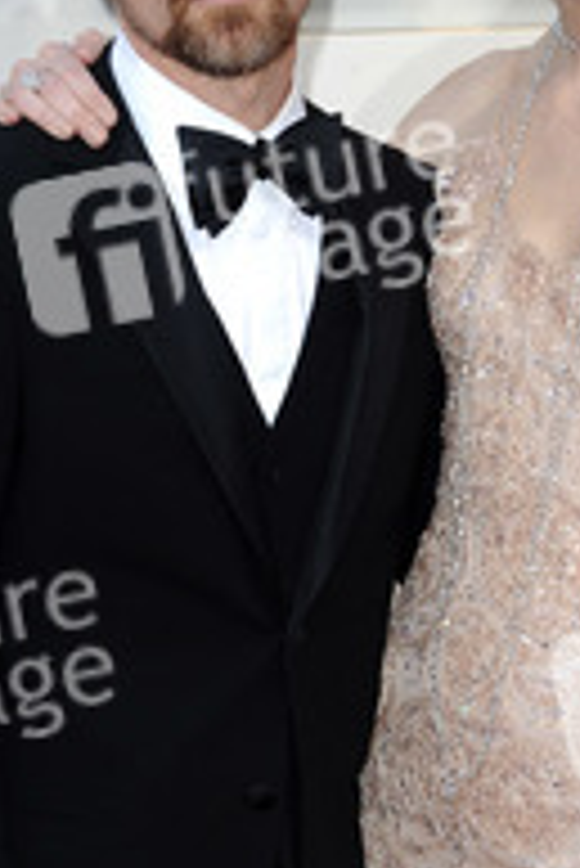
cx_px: 375
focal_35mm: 187
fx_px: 4511
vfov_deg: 11.0
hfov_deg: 7.4
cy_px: 454
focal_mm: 90
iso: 800
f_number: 8
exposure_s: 1/250
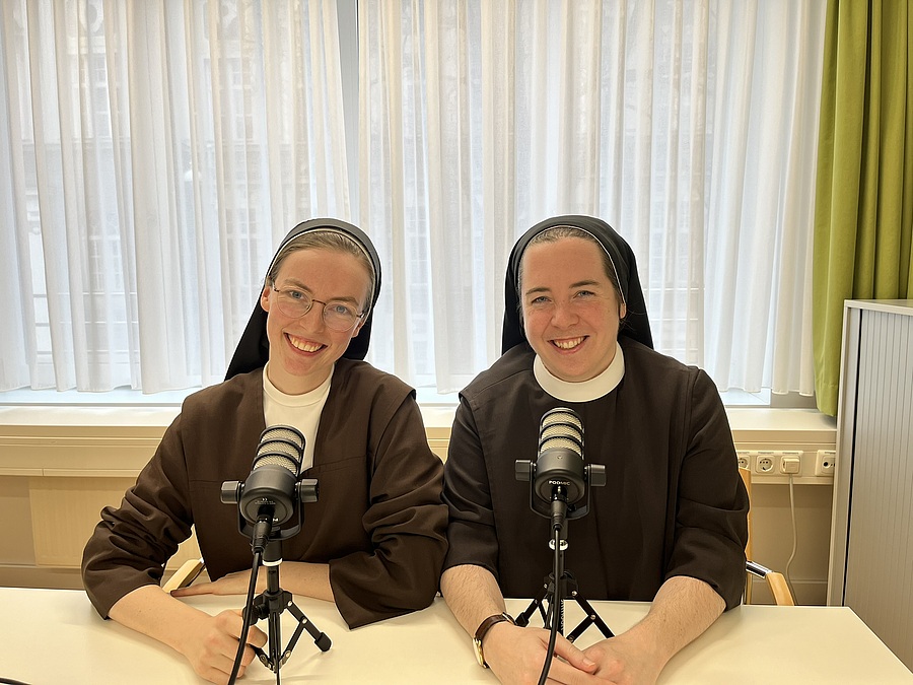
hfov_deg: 67.3
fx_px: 686
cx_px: 456
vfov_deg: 53.1
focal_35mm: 26
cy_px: 342
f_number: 1.6
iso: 32
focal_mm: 5.1
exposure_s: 1/100
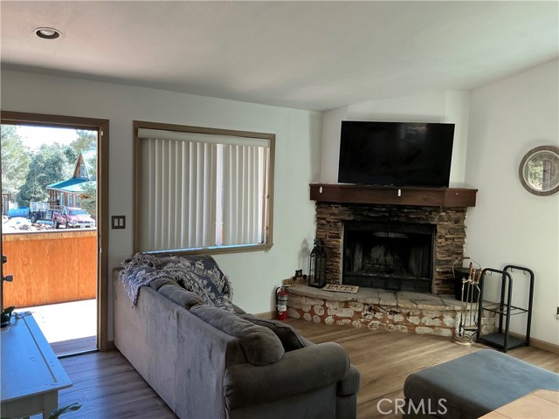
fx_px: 452
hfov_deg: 63.4
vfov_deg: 49.7
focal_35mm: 28
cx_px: 280
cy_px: 210
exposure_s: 1/120
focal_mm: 3
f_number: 1.8
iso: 64
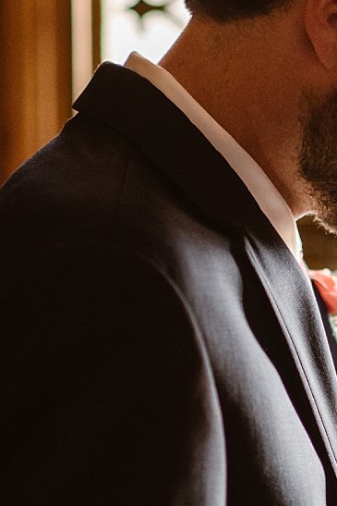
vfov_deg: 6.5
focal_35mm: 318
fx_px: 4462
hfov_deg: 4.3
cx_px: 482
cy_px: 267
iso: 800
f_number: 1.8
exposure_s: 1/1250
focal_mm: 85
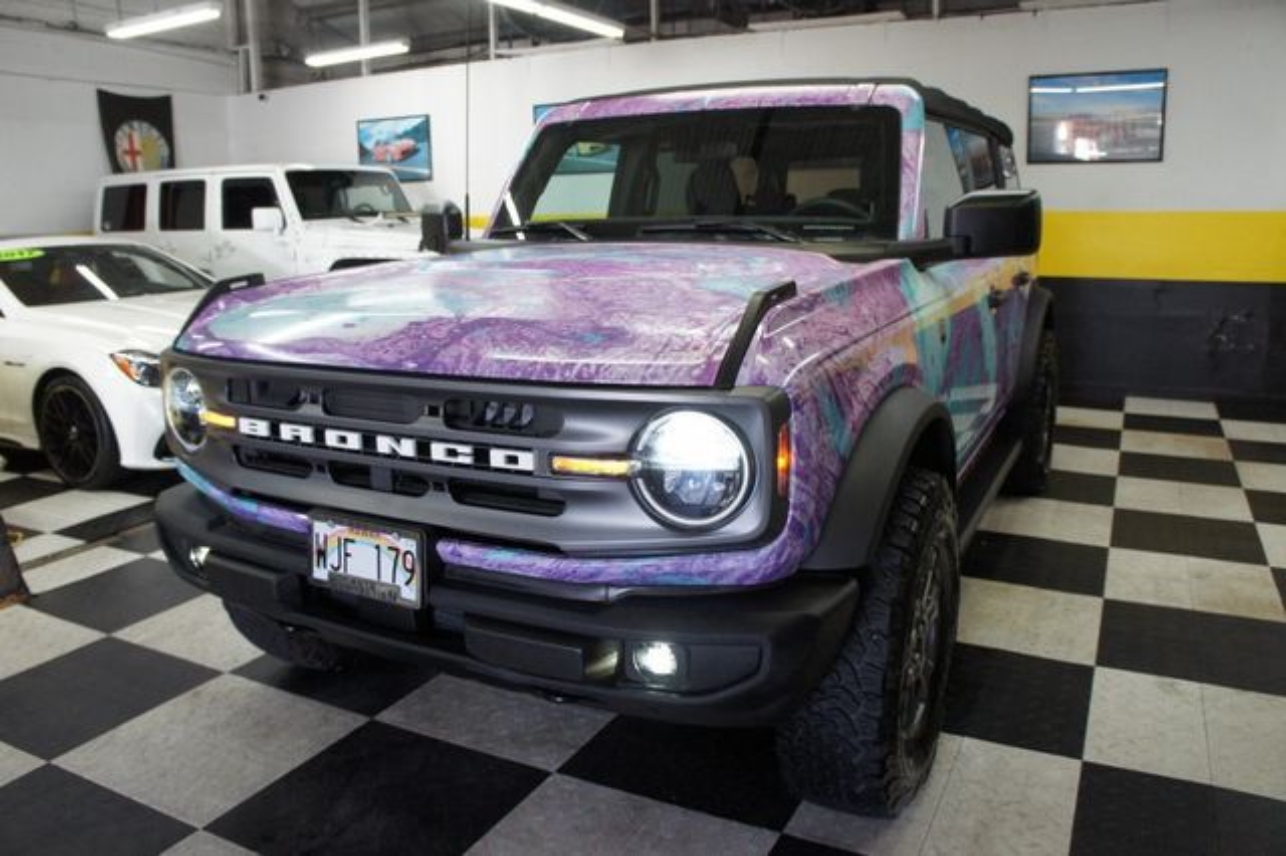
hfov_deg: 67.4
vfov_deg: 47.9
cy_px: 428
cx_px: 643
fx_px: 964
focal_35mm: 27
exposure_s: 1/250
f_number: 4
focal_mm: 18
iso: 1250
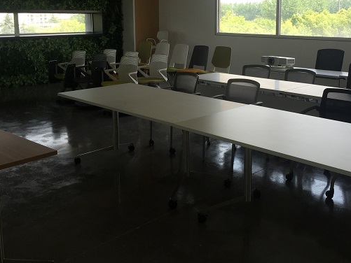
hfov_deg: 44.6
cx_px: 207
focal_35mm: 42
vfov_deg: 34.0
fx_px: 426
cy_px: 84
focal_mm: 4.15
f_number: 2.2
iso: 32
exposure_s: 1/210
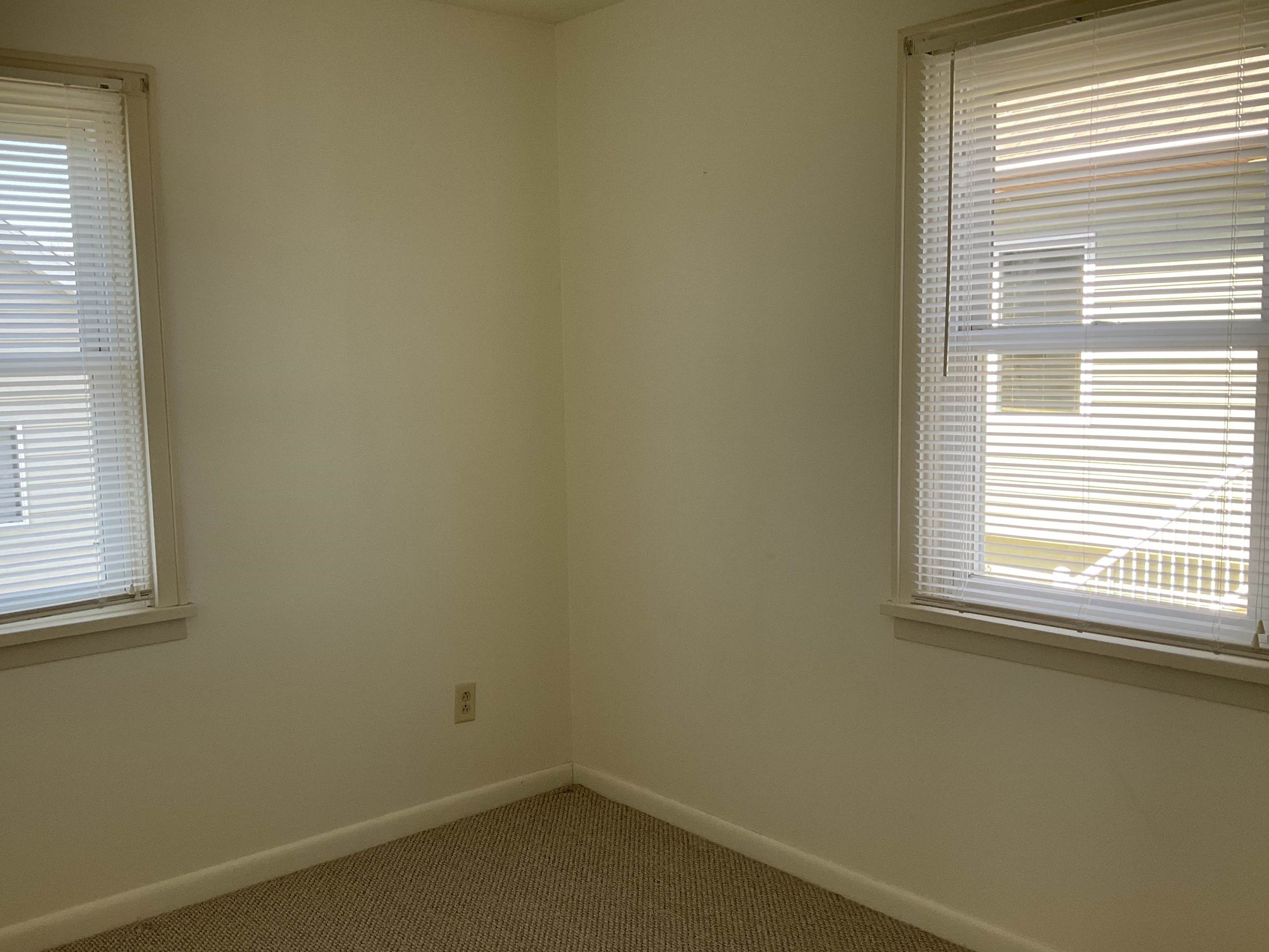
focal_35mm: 34
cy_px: 493
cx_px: 576
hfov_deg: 53.9
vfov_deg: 41.8
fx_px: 1246
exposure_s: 1/122
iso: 64
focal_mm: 3
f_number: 1.8
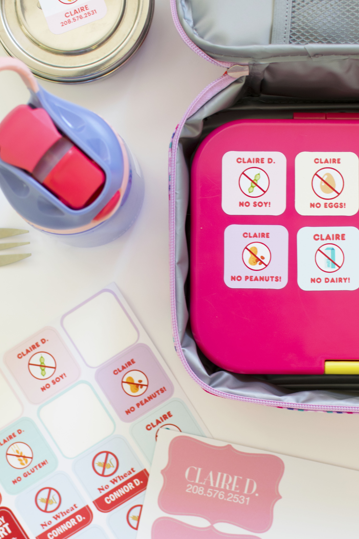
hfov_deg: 17.8
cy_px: 367
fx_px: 1148
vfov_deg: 26.2
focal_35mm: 77
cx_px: 179
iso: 200
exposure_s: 1/50
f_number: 3.5
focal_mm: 35
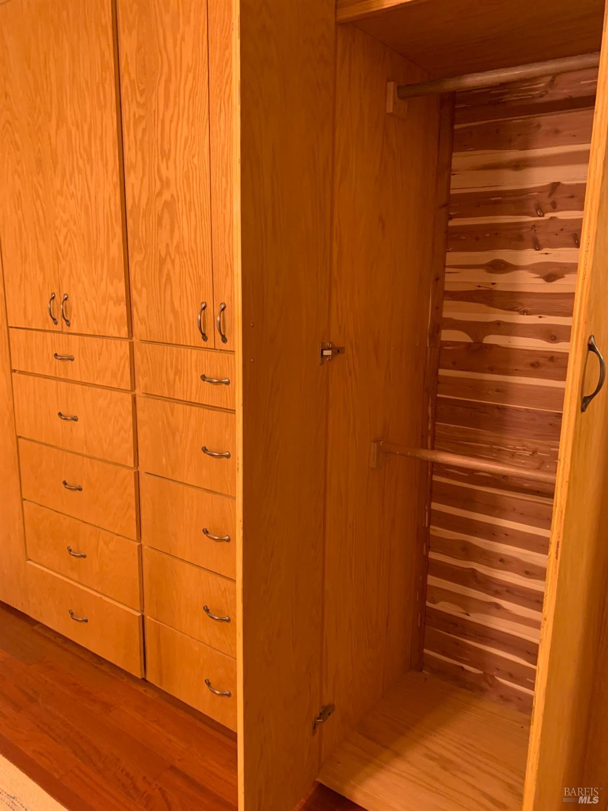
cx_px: 304
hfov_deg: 53.1
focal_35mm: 26
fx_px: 609
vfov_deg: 67.3
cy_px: 406
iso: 400
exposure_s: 1/40
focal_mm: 4.25
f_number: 1.8
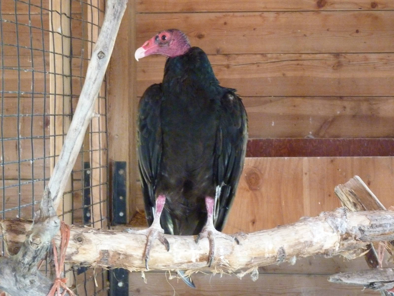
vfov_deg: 14.2
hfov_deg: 18.9
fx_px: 1184
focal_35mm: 104
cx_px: 197
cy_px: 148
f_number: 4.3
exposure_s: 1/15
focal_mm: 17
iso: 800
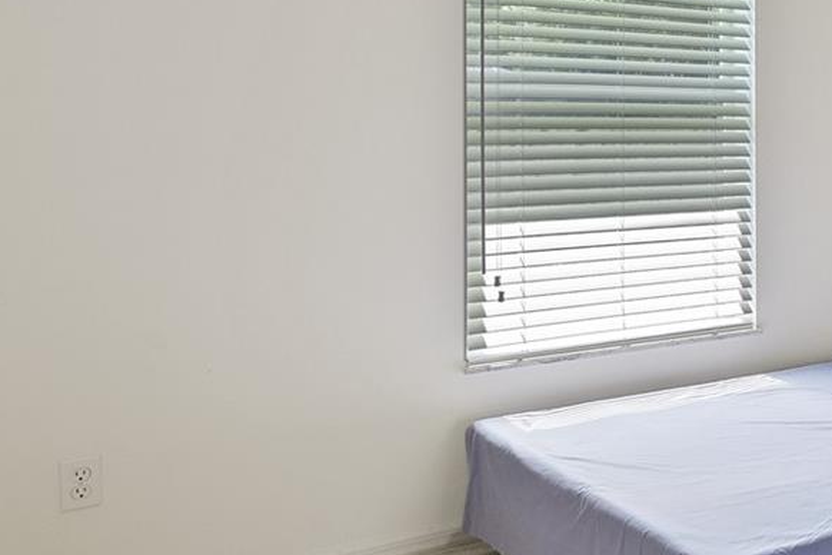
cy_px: 152
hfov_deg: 34.8
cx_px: 1014
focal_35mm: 44
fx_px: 1017
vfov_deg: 30.1
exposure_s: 1/50
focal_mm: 16
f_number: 8
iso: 2000
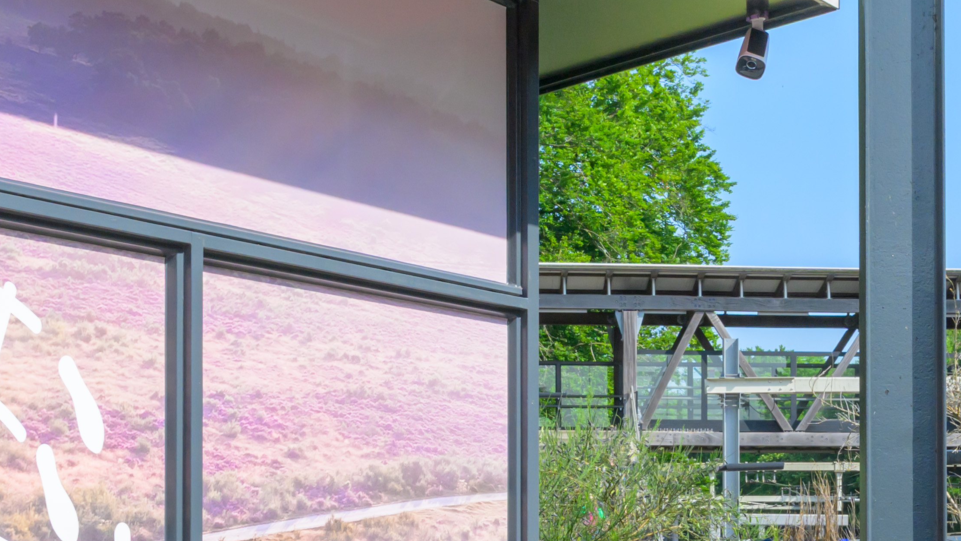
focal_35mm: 92
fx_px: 2344
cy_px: 508
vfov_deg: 13.0
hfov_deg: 22.8
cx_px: 807
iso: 160
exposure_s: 1/320
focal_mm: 24
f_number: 11
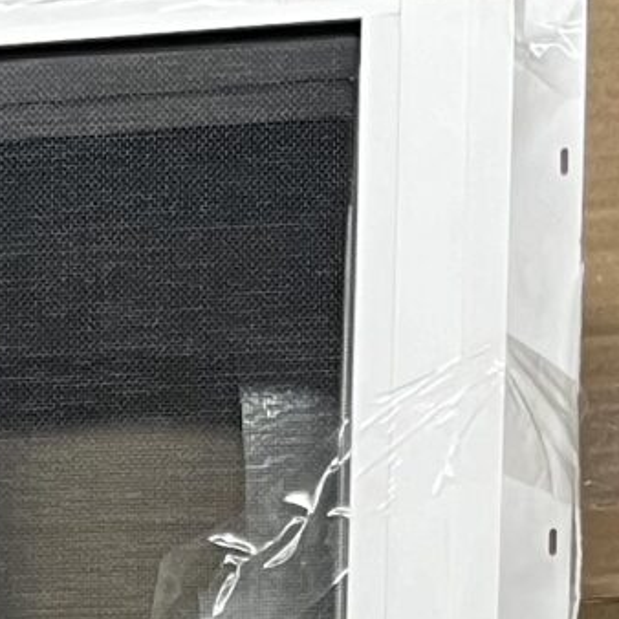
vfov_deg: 7.8
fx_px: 3520
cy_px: 2203
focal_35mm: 174
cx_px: -256
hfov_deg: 9.8
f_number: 1.6
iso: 100
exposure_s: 1/60
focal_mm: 5.1
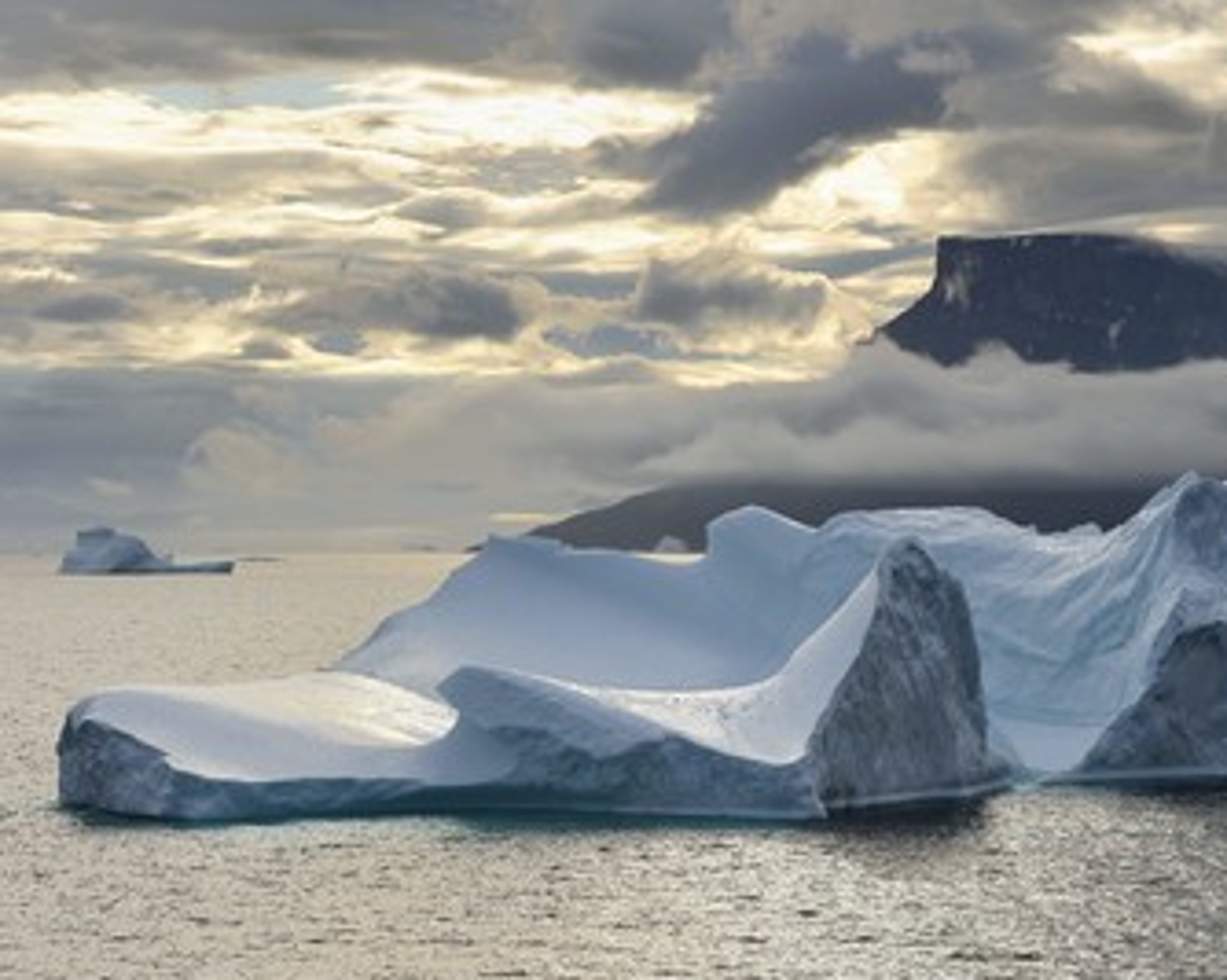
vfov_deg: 12.4
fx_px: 4502
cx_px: 702
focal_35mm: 124
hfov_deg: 15.5
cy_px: 484
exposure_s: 1/250
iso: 200
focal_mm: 105
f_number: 14
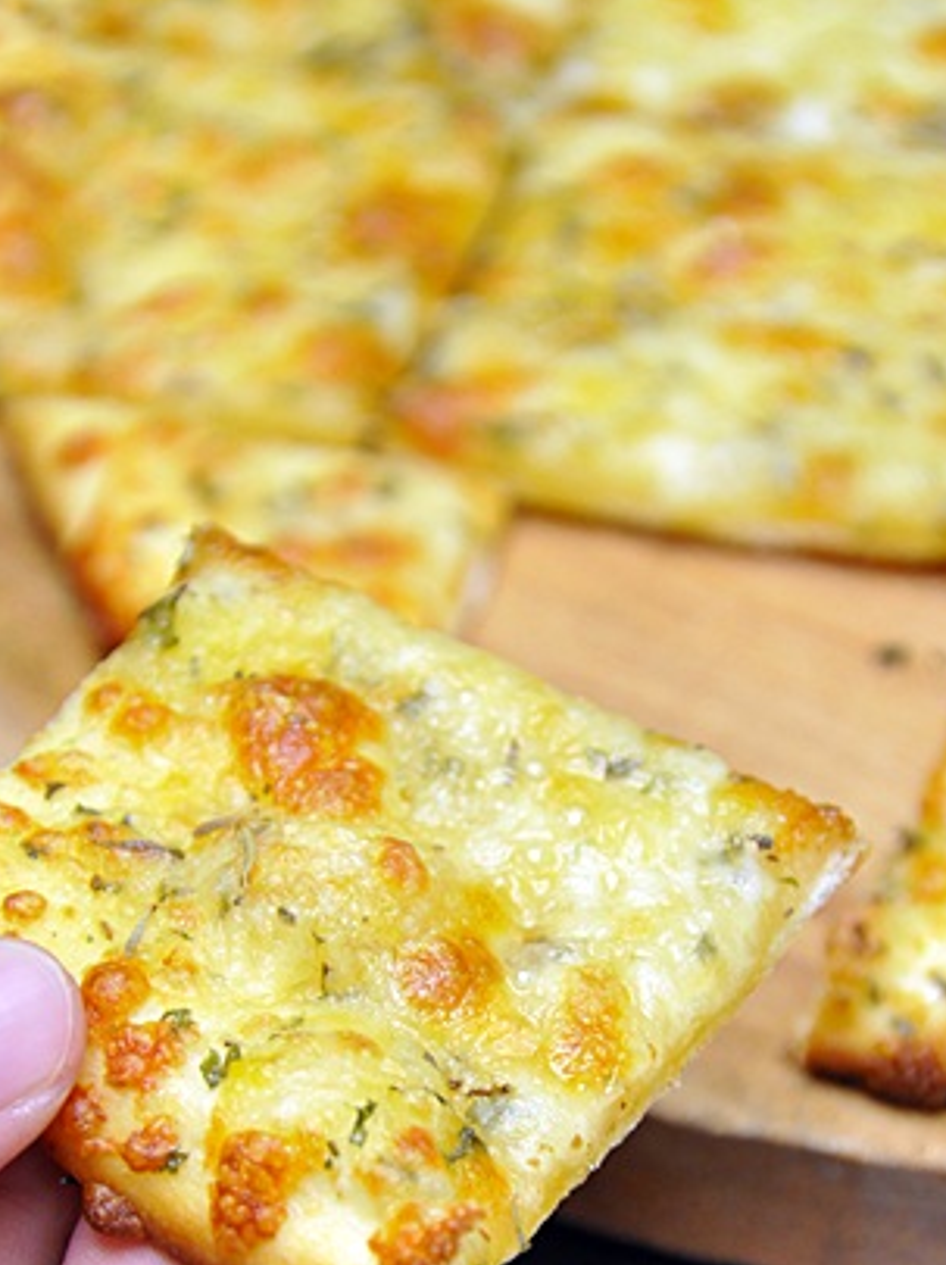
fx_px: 7774
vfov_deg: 9.3
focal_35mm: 213
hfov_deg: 7.0
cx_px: 512
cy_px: 937
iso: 1000
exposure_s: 1/80
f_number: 5.6
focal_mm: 92
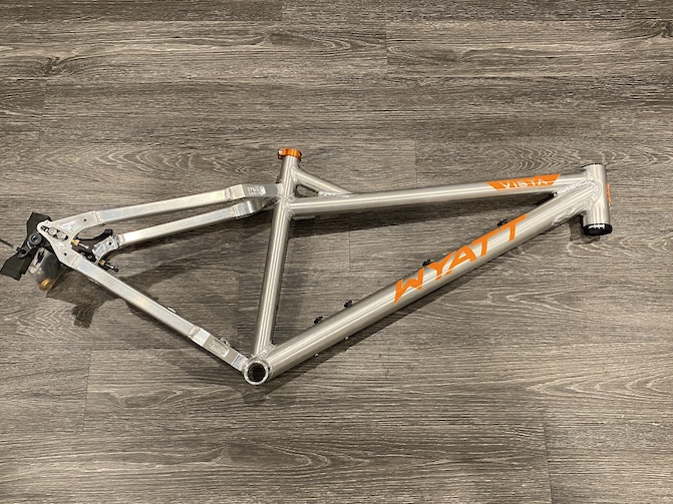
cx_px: 338
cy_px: 263
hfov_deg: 58.4
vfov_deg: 45.4
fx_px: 603
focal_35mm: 31
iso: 320
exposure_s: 1/60
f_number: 1.8
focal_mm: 4.25
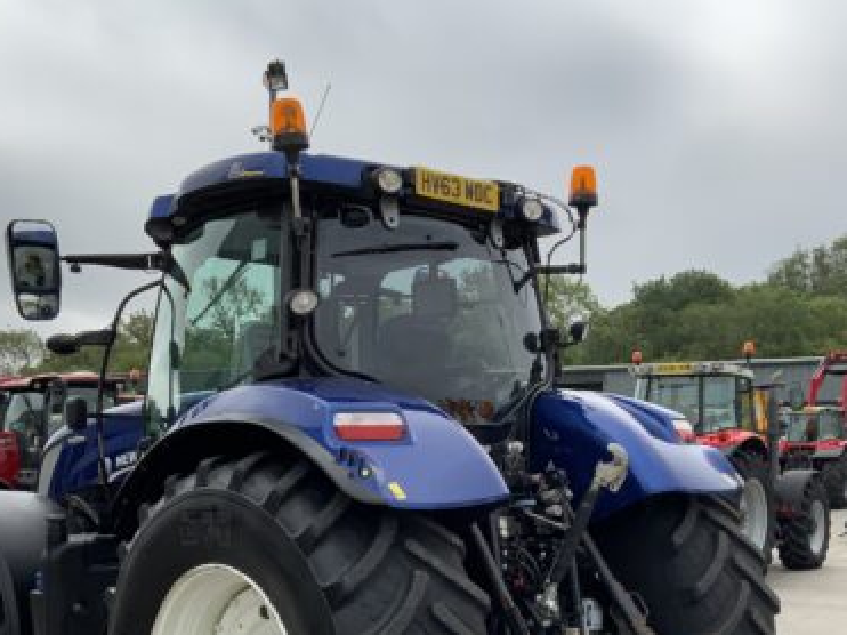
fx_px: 1223
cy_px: 509
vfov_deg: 28.5
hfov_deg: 38.2
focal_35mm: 50
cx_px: 463
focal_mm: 3
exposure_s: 1/1490
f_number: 1.8
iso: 16
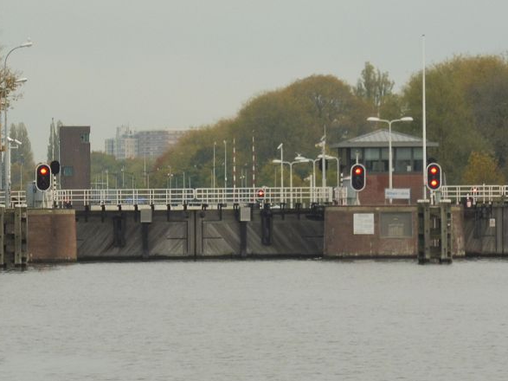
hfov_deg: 4.9
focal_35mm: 403
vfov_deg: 3.7
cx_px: 329
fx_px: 5913
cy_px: 137
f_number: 7.1
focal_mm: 41.3
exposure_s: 1/100
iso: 100
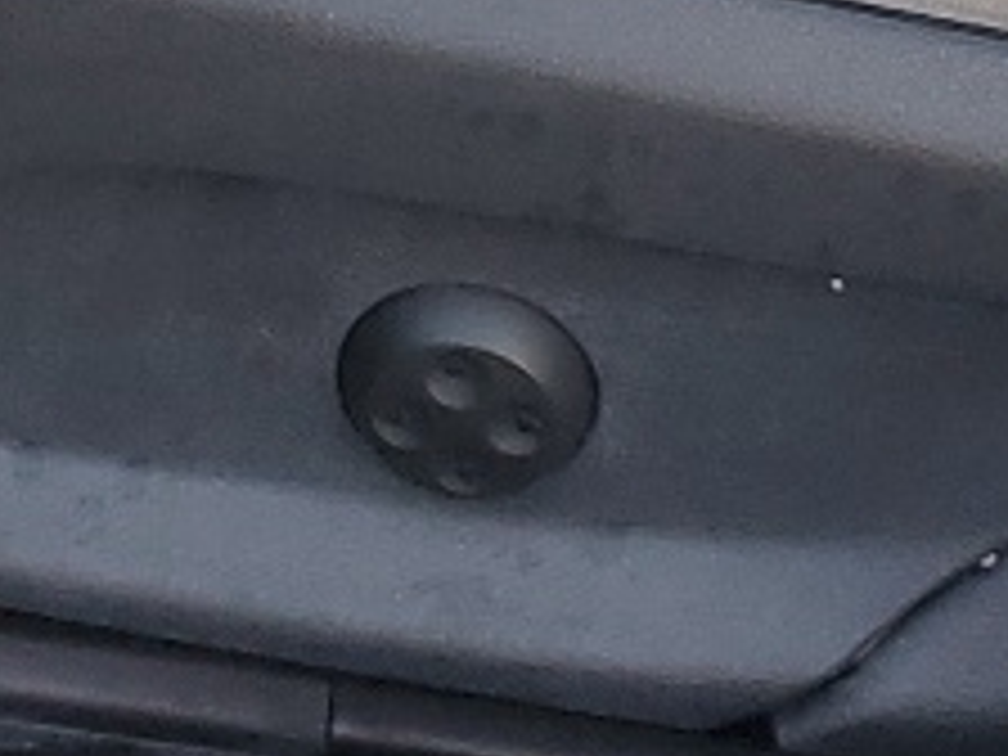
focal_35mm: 186
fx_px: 5416
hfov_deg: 10.6
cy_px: -1822
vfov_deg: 6.9
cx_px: 351
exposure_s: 1/50
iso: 56
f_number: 1.5
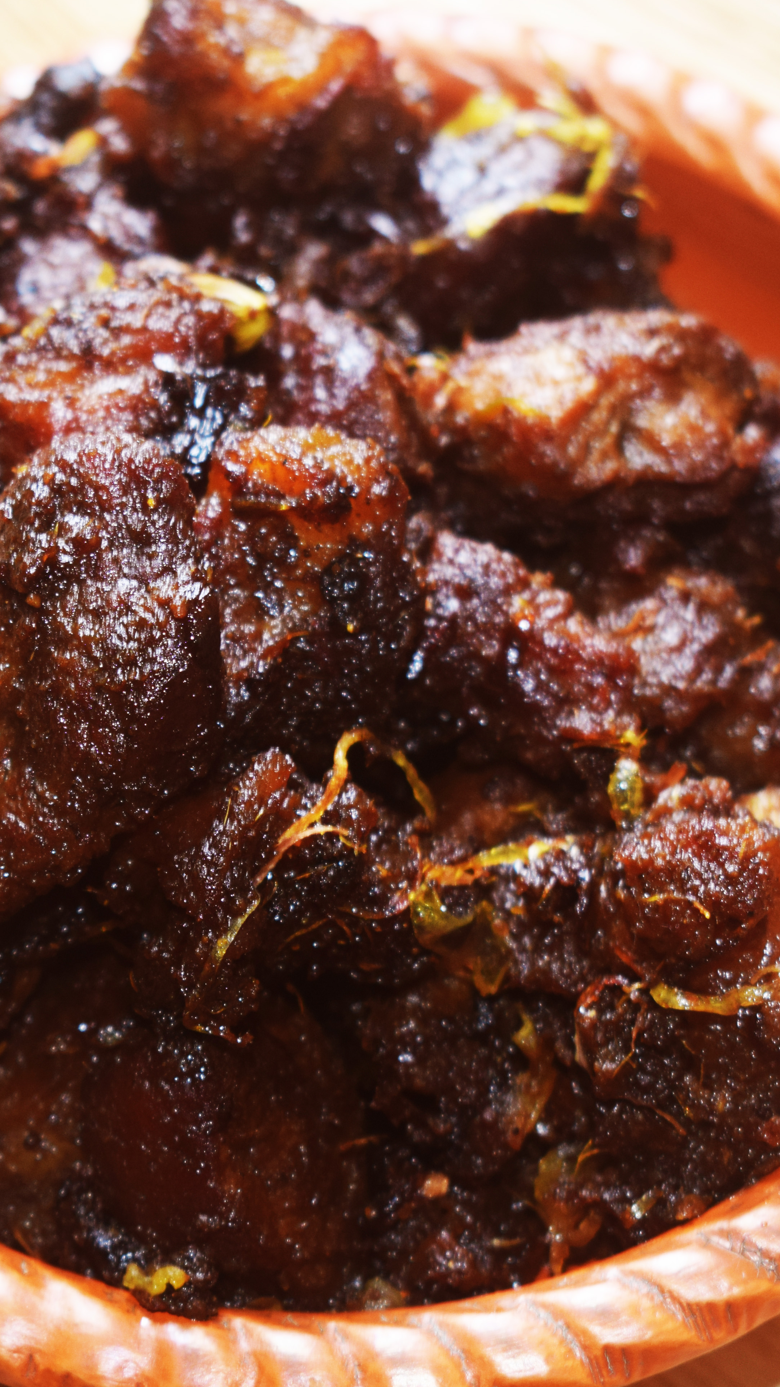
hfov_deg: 11.8
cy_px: 674
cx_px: 407
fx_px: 3788
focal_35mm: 103
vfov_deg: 20.7
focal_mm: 42
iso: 320
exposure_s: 1/60
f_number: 5
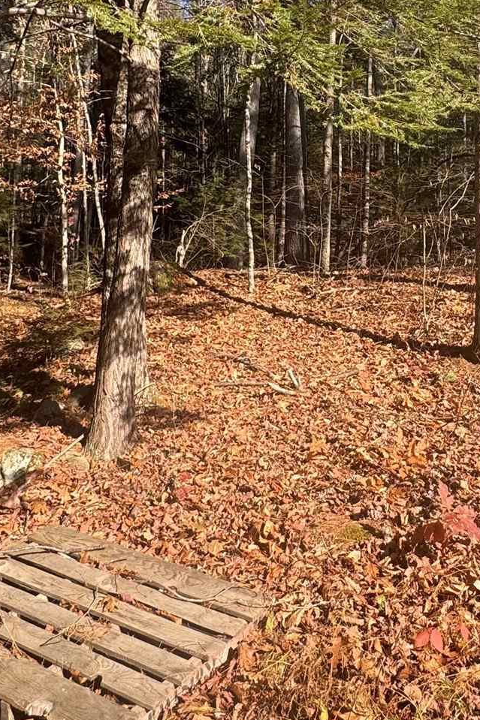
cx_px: 285
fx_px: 700
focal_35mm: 35
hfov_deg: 37.7
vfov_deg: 52.6
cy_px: 203
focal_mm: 2.22
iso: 50
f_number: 2.2
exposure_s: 1/720
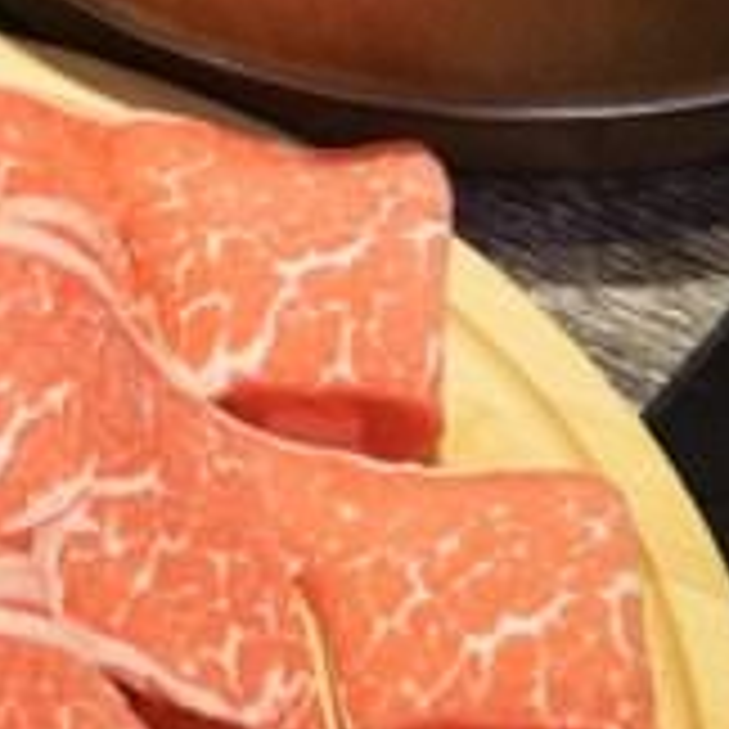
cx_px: -855
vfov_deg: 7.4
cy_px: 158
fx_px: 5623
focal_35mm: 236
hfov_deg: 7.1
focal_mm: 30
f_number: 4
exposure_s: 1/160
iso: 1250
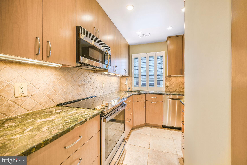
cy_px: 82
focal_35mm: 14
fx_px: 96
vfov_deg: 81.2
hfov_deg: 104.3
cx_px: 124
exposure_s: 1/2.5
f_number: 9
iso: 200
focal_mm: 14
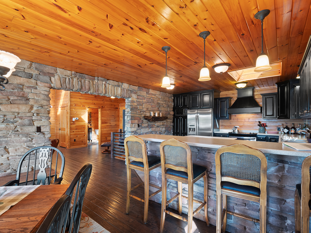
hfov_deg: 94.5
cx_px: 156
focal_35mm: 16
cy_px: 116
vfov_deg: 78.1
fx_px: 144
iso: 200
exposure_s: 1/3
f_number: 5.6
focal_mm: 8
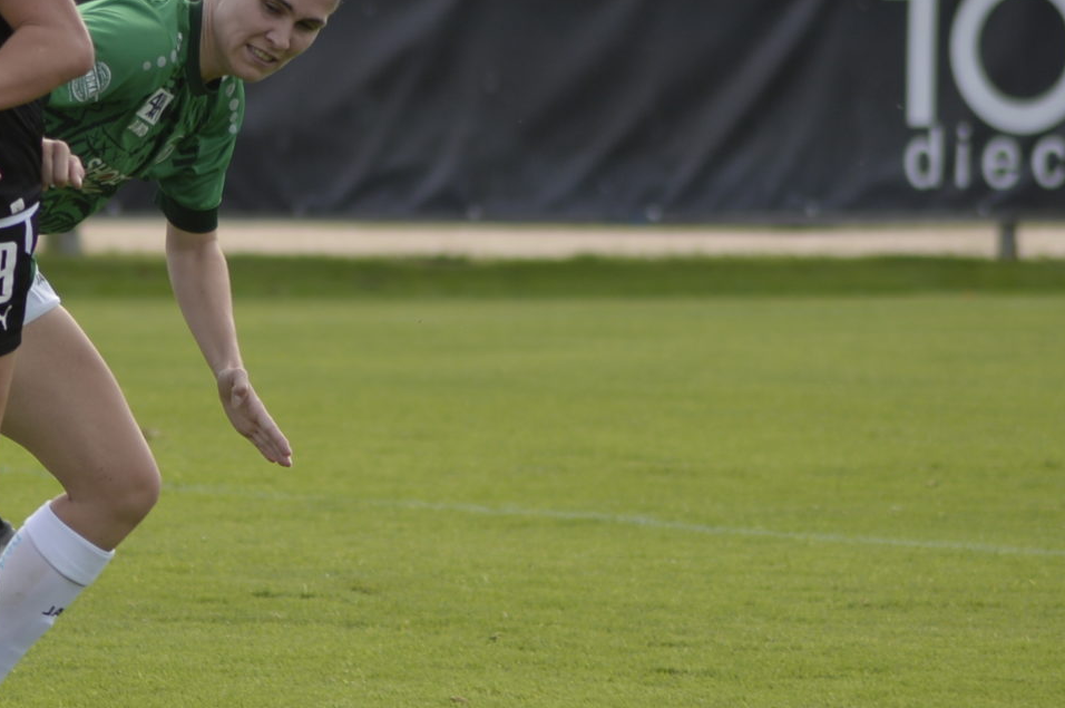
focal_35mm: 696
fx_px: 20565
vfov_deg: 2.0
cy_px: 506
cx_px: 272
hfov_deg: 3.0
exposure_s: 1/640
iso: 320
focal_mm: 260
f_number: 5
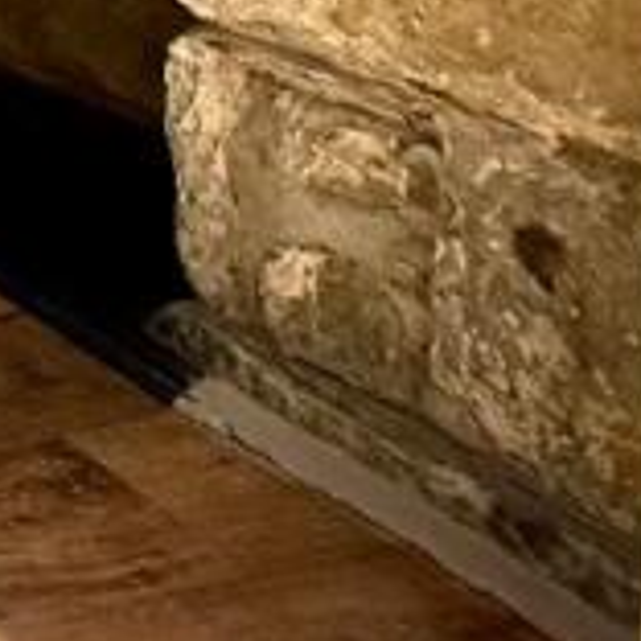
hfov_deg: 14.5
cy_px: -427
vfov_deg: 18.1
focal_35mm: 81
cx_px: -879
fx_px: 1697
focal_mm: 2.22
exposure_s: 1/83
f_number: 2.2
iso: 320
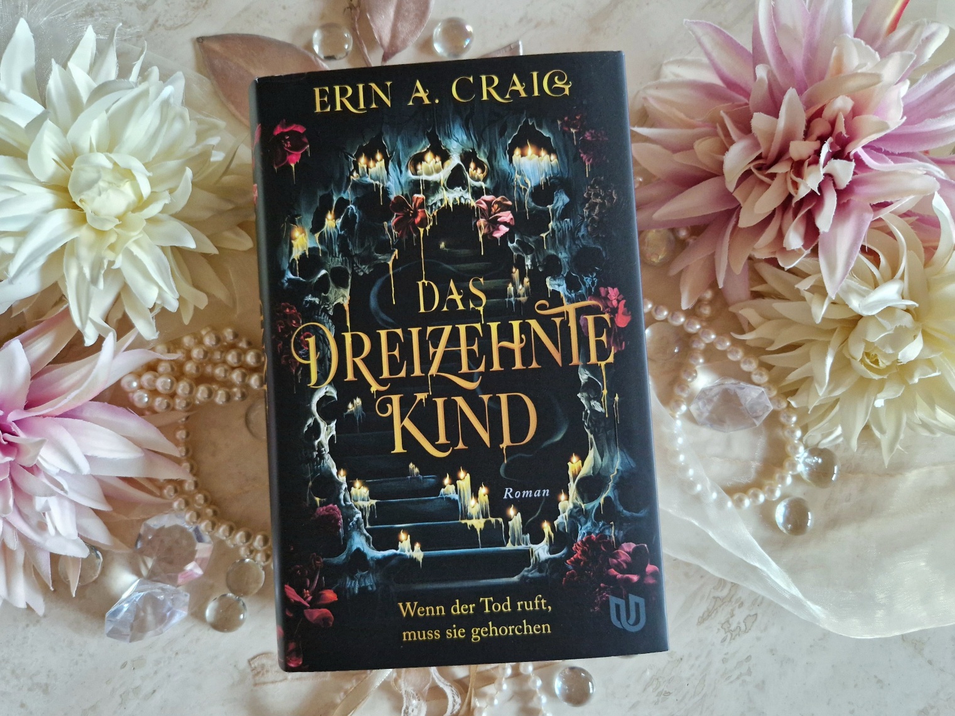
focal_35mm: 23
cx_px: 478
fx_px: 634
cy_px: 358
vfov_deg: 58.9
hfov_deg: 73.9
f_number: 1.8
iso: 1000
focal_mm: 5.4
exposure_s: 1/100
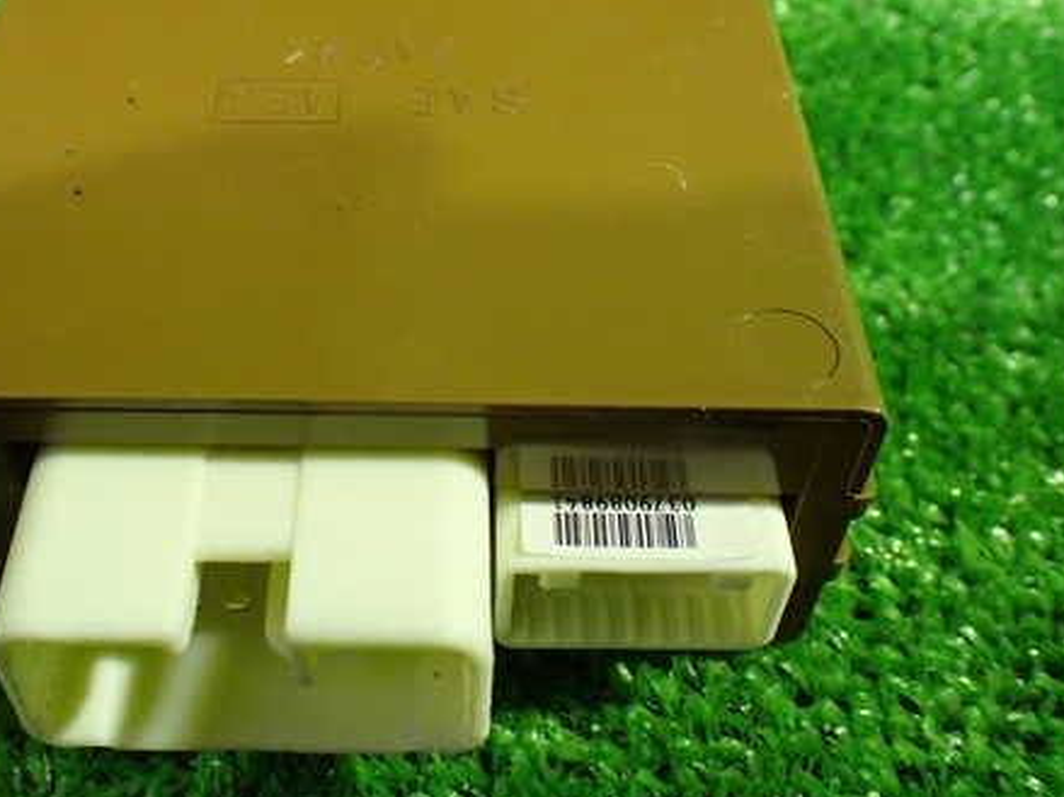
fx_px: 1260
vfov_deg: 35.1
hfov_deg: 45.3
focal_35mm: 41
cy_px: 349
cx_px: 385
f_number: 2.3
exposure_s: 1/40
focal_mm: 5.4
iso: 800
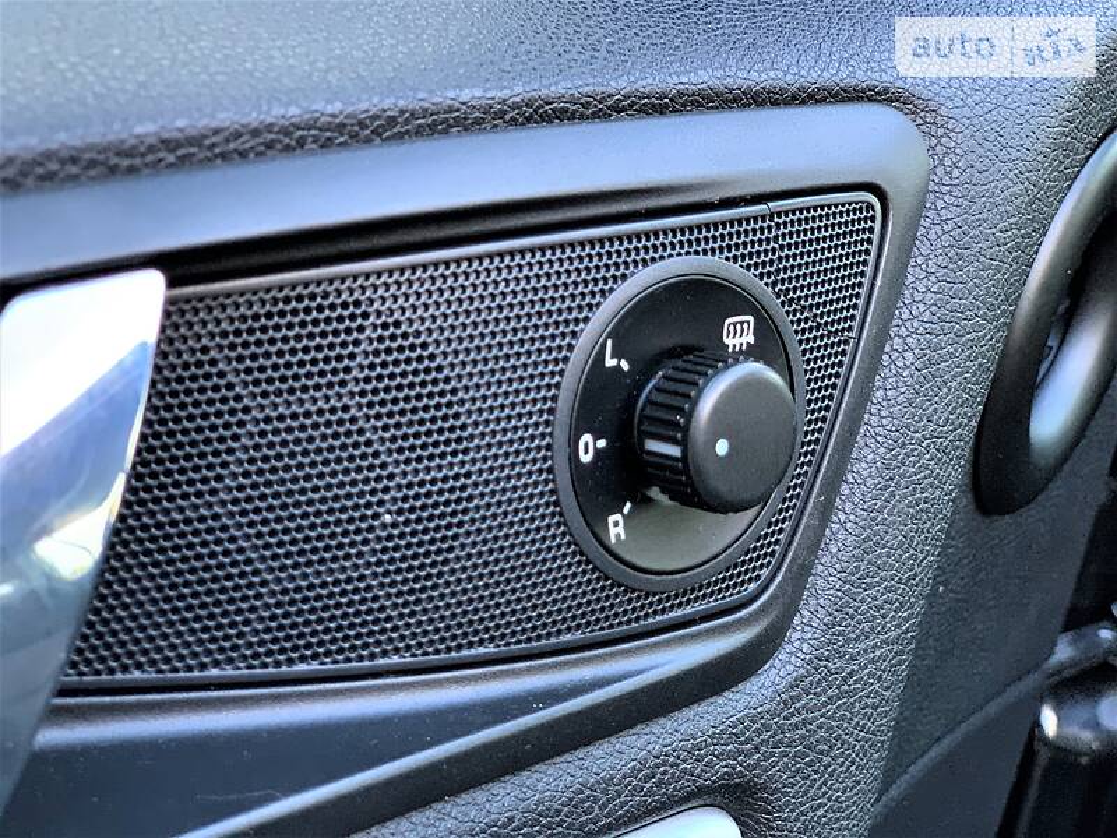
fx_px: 1678
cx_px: 558
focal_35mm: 52
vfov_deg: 28.0
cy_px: 419
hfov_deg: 36.8
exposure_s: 1/60
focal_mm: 6
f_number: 2.4
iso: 320
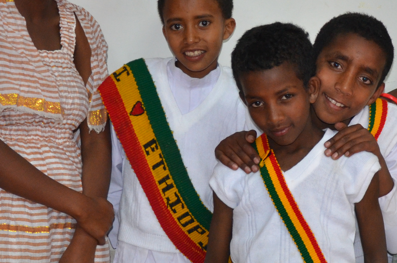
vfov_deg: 13.1
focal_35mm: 104
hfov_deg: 19.5
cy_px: 133
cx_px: 286
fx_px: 1149
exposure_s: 1/60
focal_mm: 25
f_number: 4
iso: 800
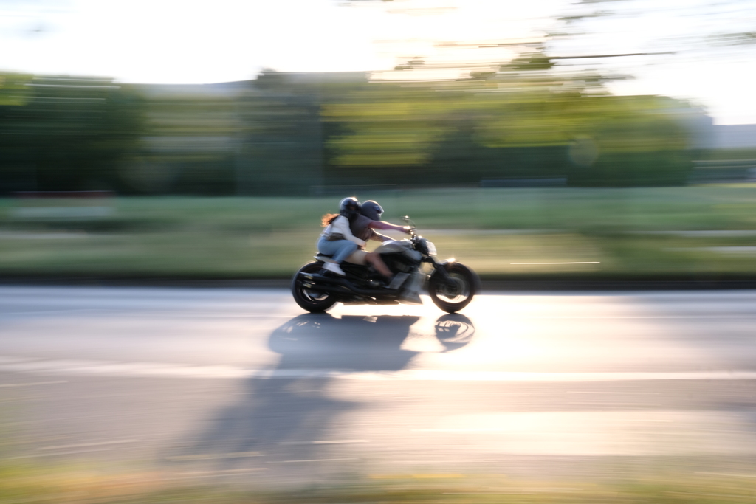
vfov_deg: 32.6
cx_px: 378
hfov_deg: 47.4
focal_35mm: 41
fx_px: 861
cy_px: 252
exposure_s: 1/10
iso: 320
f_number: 16
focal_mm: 27
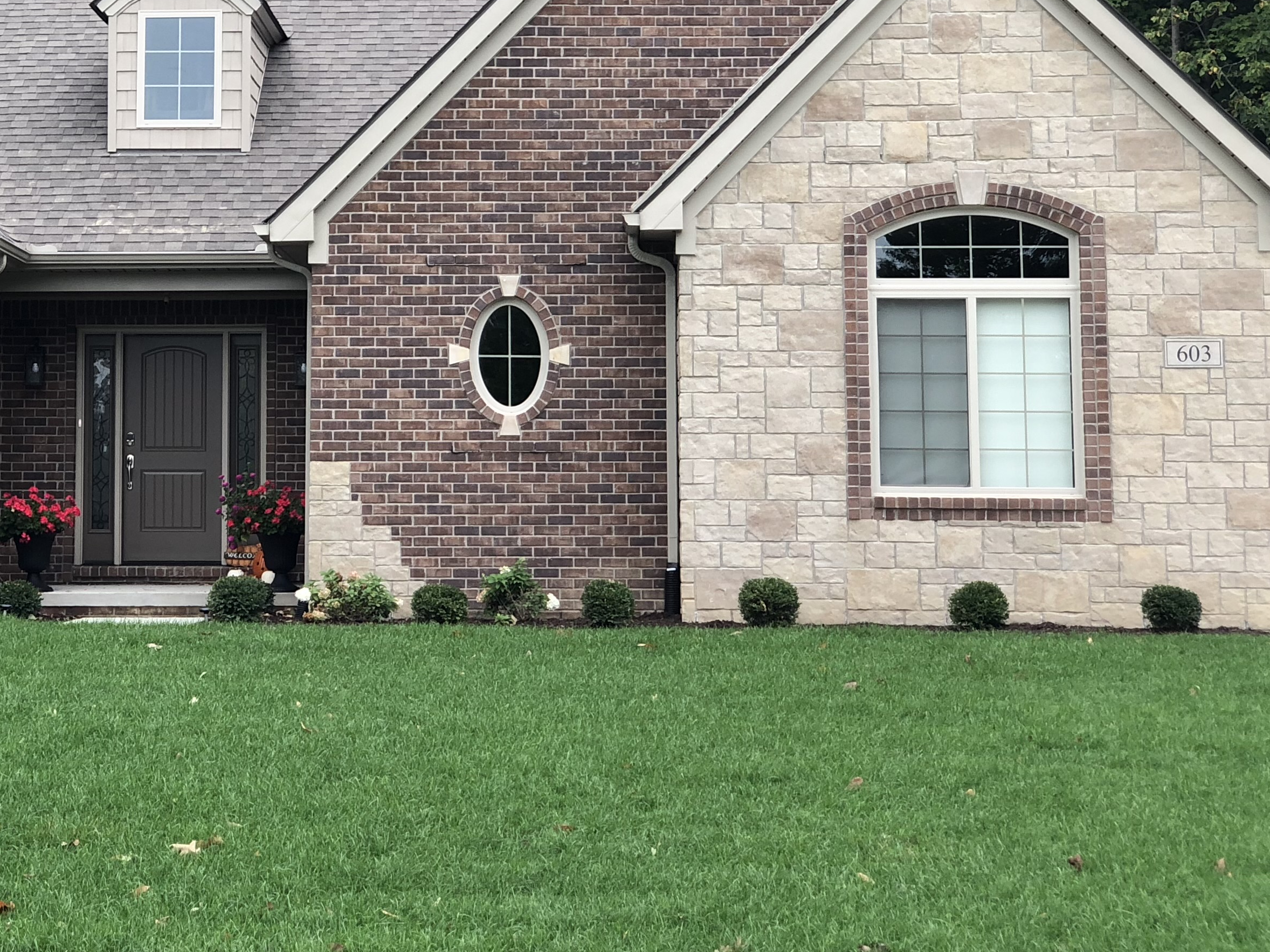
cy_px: 152
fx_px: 3265
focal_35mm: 89
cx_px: 274
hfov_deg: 21.8
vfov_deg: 16.4
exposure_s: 1/60
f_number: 2.4
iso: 16
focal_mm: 6
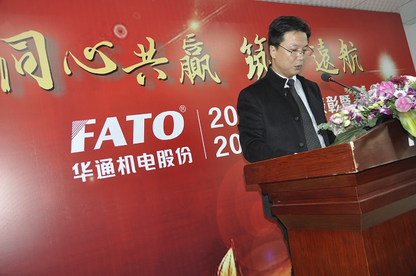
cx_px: 208
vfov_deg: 36.8
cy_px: 138
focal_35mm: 36
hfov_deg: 53.2
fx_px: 415
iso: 800
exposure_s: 1/60
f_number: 4
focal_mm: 24
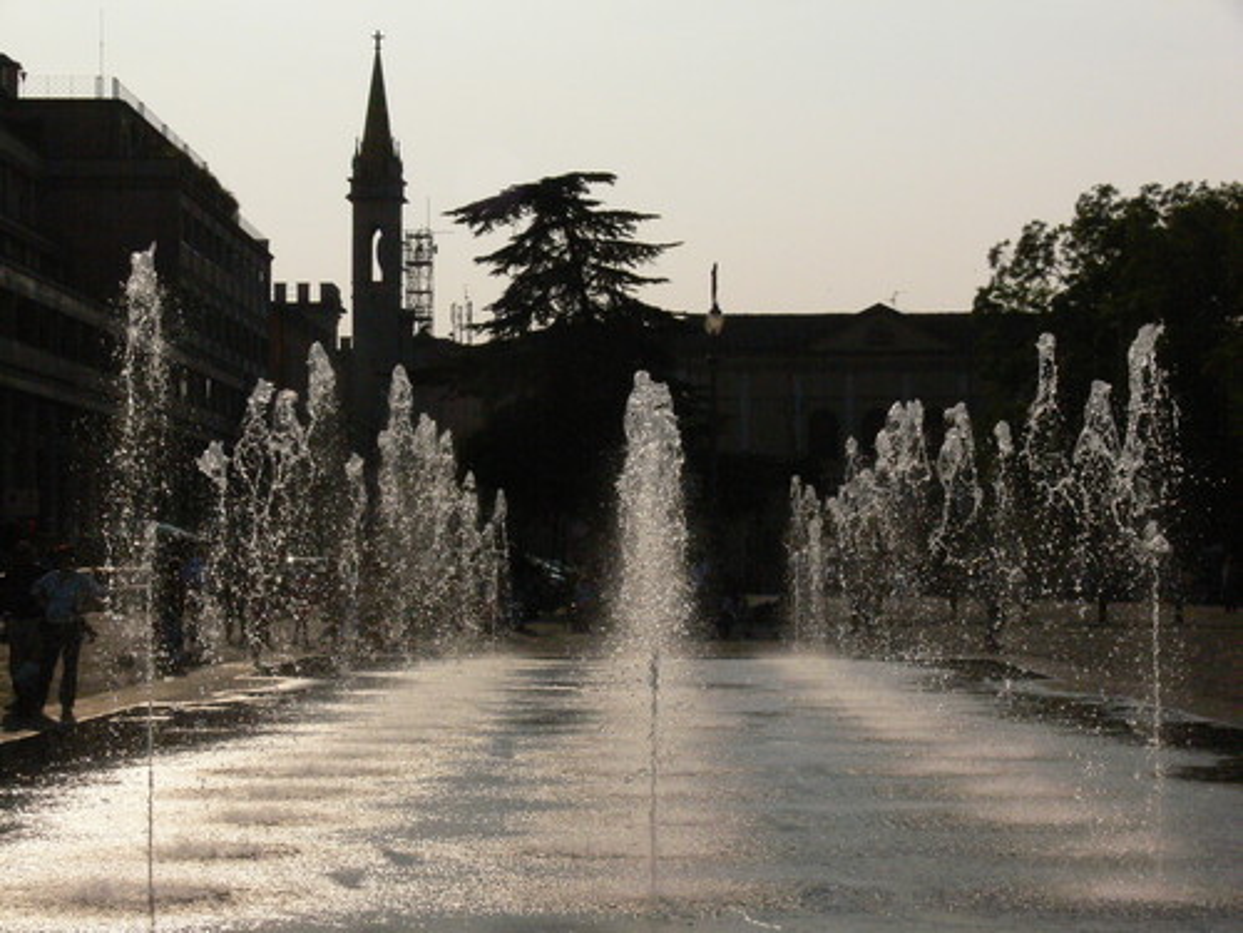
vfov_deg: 16.1
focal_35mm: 92
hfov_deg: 21.3
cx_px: 622
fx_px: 3304
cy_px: 466
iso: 400
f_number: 8
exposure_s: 1/1300
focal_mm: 19.4
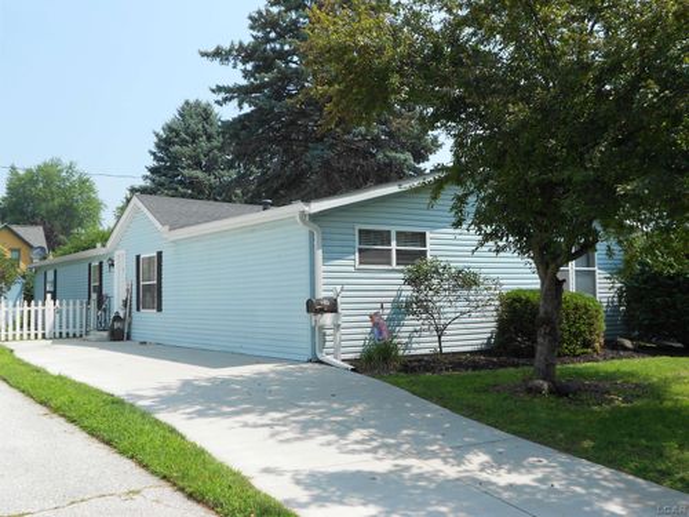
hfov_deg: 50.1
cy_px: 258
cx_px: 344
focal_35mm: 37
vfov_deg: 38.7
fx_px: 736
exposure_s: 1/500
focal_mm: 6.7
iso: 80
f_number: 3.9
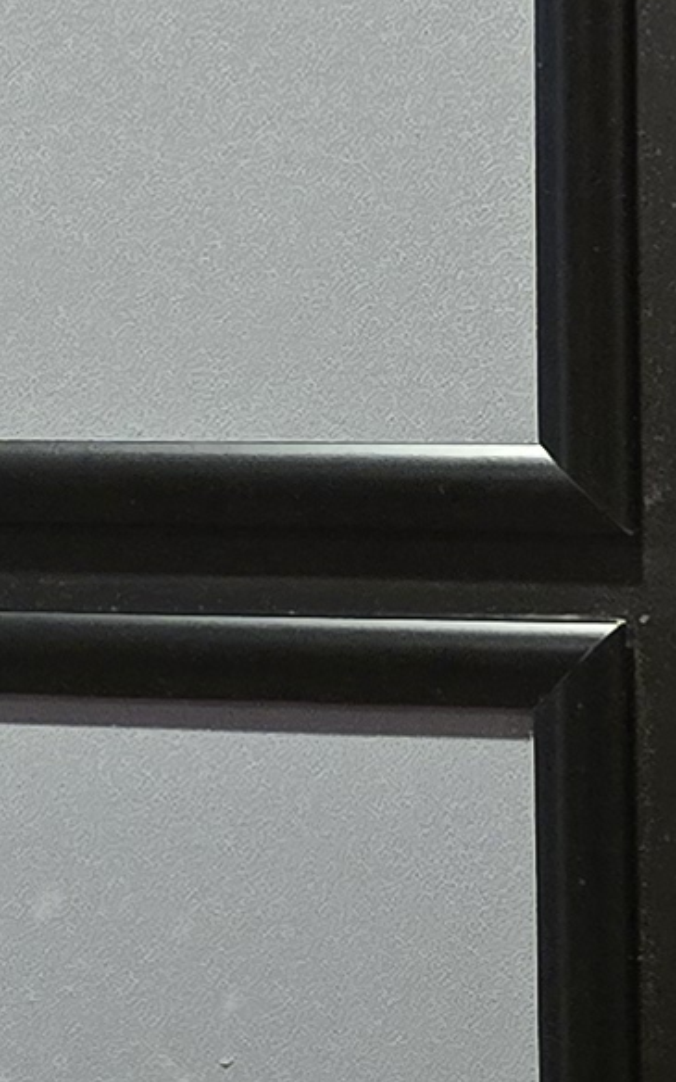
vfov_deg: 12.5
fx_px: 4923
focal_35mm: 167
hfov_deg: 7.6
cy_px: 343
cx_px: -519
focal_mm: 6.3
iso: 1000
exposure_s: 1/120
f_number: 1.7
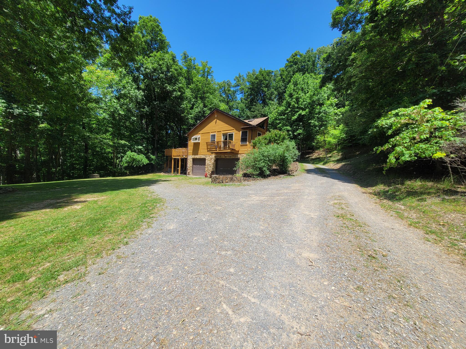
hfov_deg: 106.2
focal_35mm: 13
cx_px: 233
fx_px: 175
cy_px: 174
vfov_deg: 89.9
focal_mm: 1.74
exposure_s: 1/1011
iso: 40
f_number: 2.2
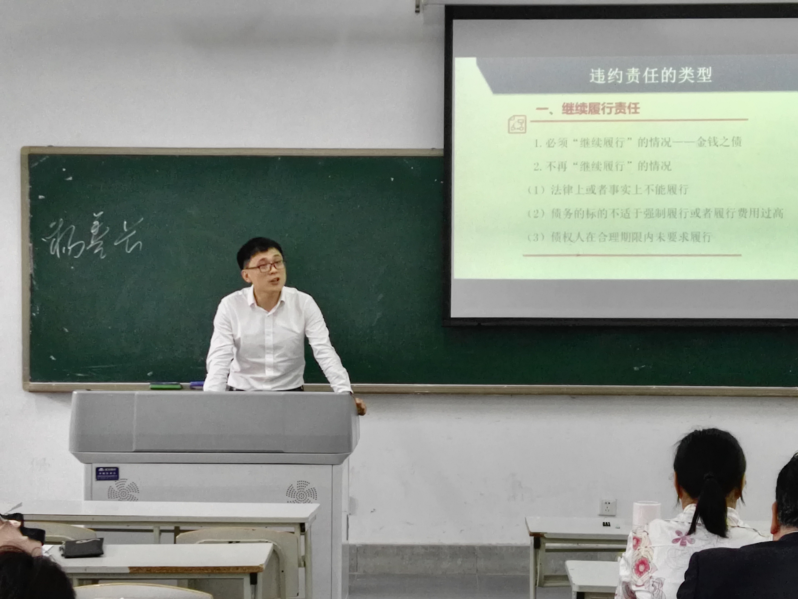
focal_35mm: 28
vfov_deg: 49.7
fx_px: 645
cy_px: 300
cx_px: 399
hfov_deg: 63.4
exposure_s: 1/33
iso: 138
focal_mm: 2.96
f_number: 2
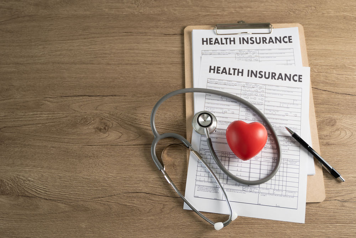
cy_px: 119
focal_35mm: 42
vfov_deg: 31.9
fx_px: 415
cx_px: 178
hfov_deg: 46.4
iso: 100
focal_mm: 28
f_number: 2.8
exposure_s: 1/200
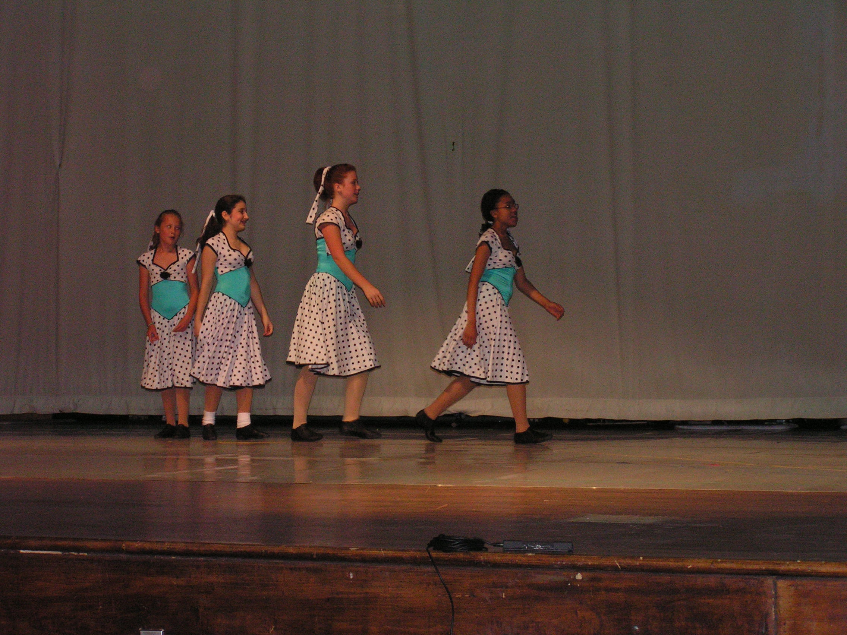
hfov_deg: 22.0
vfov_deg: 16.6
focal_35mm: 89
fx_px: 2178
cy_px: 318
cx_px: 424
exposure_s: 1/100
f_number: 3.2
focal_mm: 14.8
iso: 200
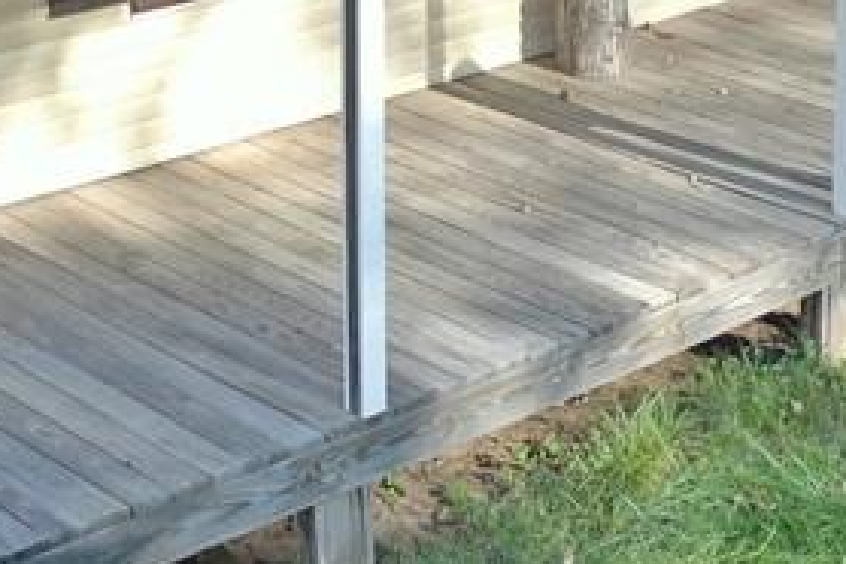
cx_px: 318
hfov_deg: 18.7
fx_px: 2561
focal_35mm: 109
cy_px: -215
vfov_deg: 12.1
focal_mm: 10.26
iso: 100
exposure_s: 1/80
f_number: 4
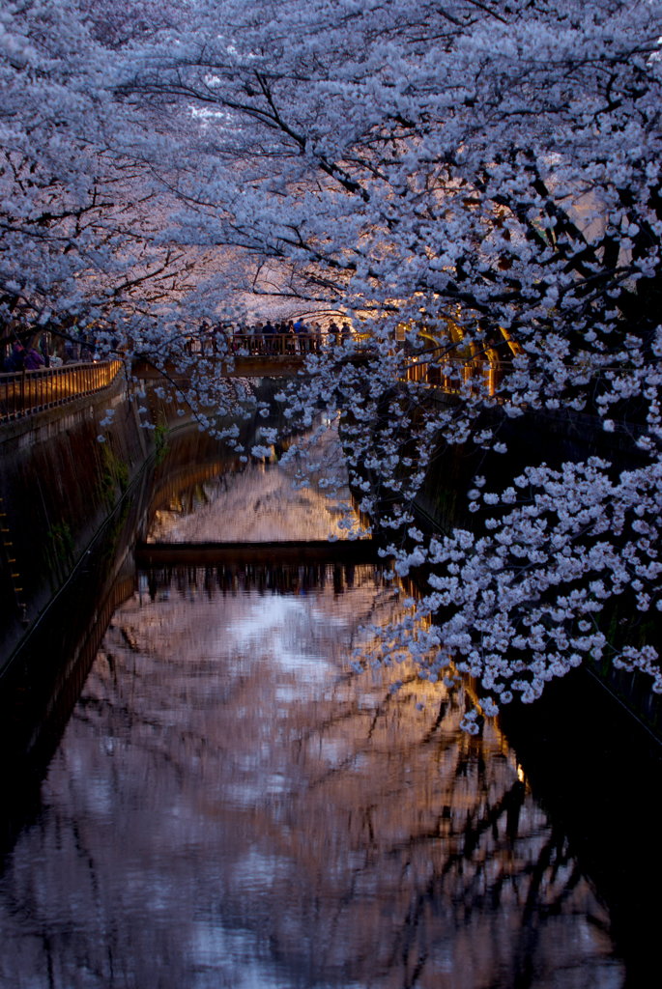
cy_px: 494
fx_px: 2683
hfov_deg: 14.1
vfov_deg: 20.9
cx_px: 331
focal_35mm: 98
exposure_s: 1/3.33
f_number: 4.5
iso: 100
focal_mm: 65
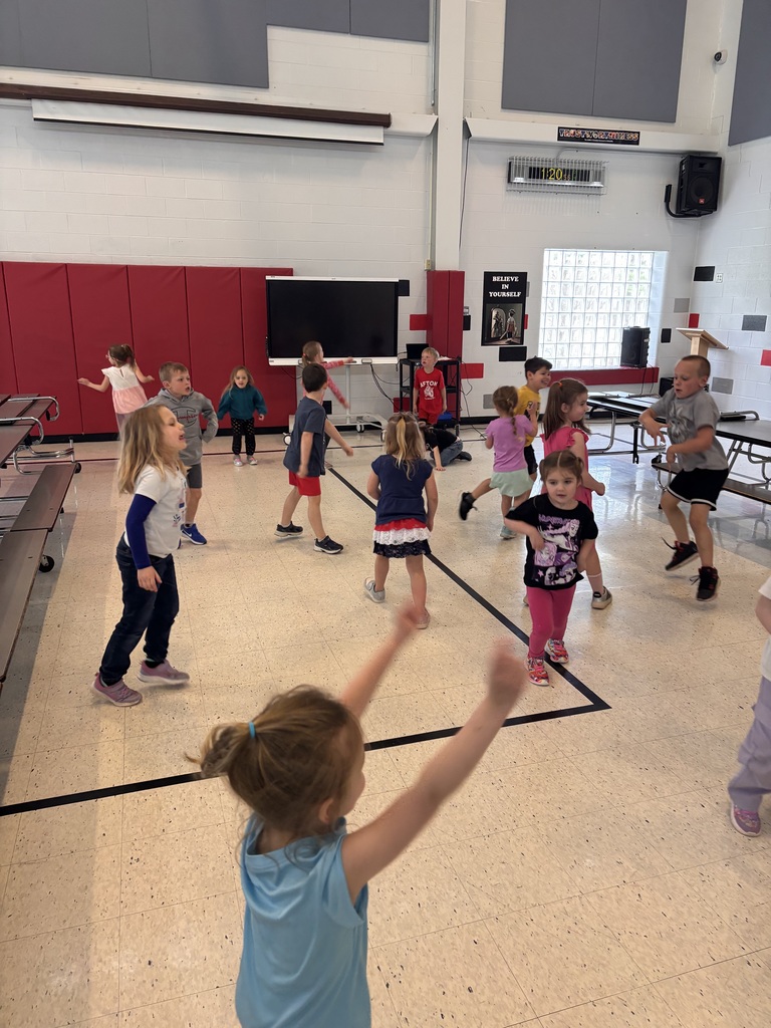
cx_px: 386
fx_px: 772
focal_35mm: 26
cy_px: 514
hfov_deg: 53.1
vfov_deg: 67.3
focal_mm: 5.96
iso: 160
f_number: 1.6
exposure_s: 1/60
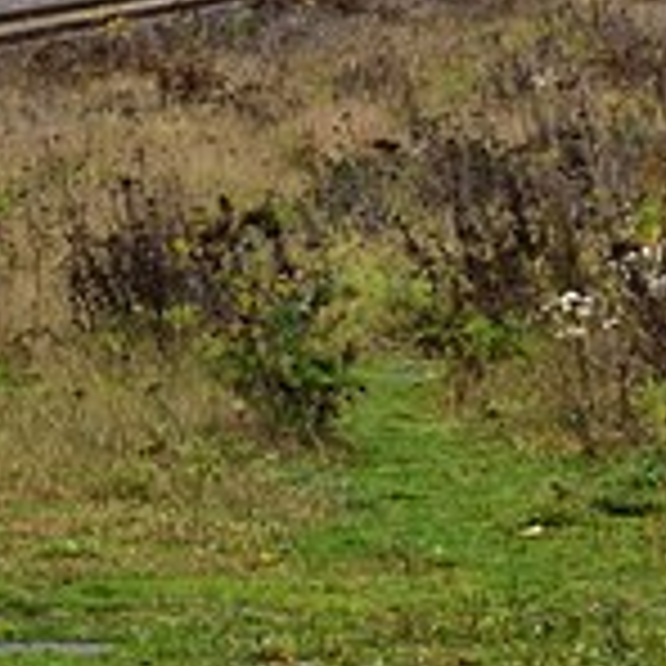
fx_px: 8946
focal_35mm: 411
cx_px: -639
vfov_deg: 4.2
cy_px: -513
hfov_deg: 4.2
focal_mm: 70
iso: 640
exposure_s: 1/800
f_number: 5
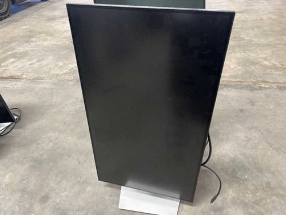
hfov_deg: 67.3
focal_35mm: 26
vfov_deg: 53.1
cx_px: 143
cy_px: 108
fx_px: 215
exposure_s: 1/50
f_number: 1.6
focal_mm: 5.1
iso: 100
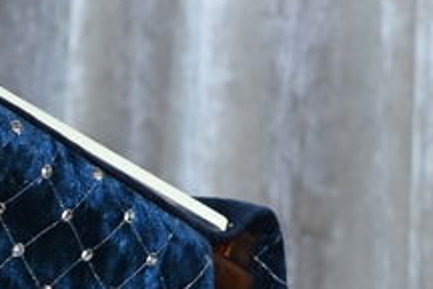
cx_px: 1233
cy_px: 297
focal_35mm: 557
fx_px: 6699
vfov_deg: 2.5
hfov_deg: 3.6
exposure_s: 1/160
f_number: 5
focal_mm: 86
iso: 1600
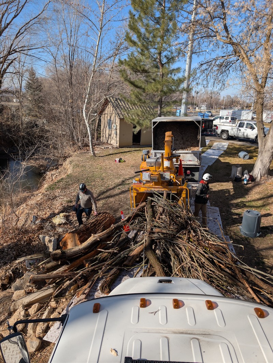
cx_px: 136
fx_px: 252
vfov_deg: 71.5
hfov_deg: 56.9
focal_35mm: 24
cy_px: 182
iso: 20
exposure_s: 1/1047
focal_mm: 6.9
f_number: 1.68
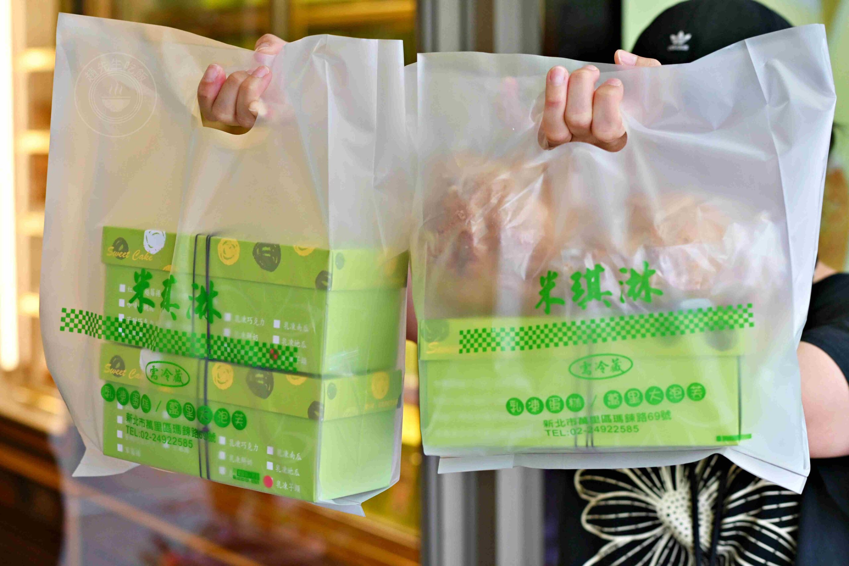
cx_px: 424
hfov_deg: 27.0
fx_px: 1769
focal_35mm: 75
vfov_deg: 18.2
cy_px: 283
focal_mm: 50
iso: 400
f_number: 3.2
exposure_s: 1/200
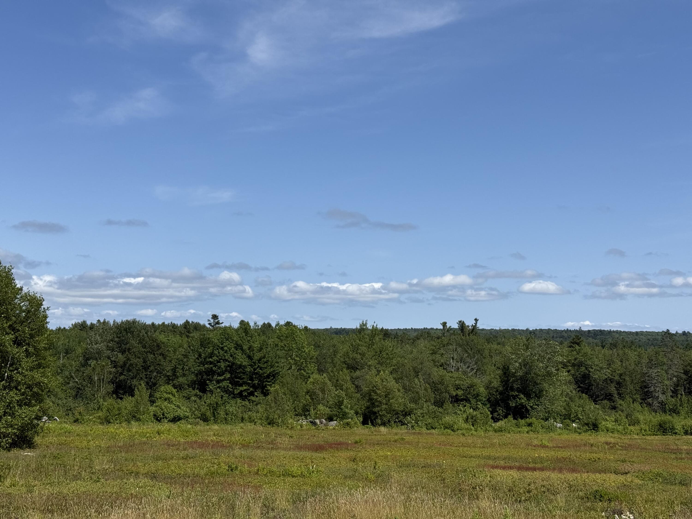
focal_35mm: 48
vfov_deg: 30.3
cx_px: 346
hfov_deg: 39.7
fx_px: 960
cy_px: 260
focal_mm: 6.76
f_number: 1.78
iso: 80
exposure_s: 1/8772
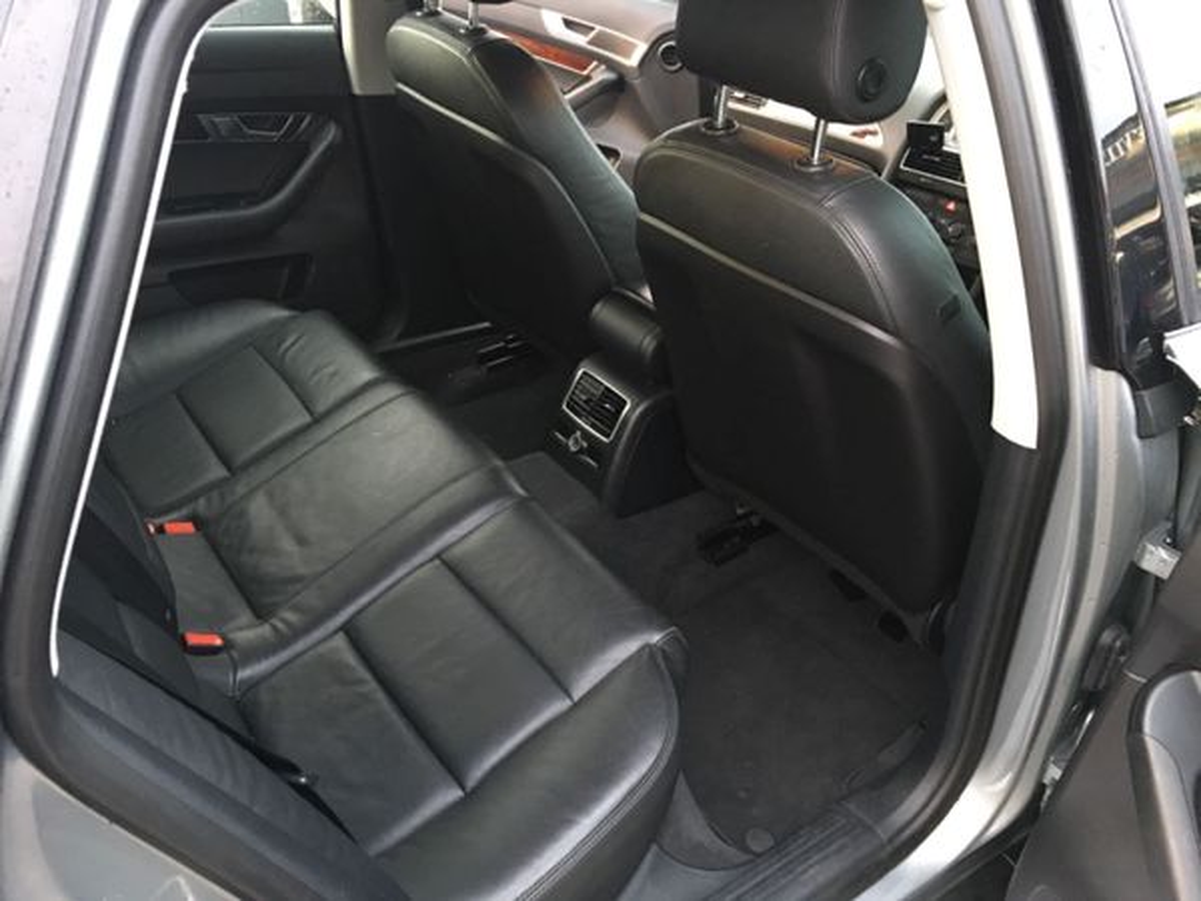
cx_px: 600
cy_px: 450
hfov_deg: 61.7
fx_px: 1006
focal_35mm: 29
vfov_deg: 48.2
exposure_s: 1/8
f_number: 2.2
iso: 125
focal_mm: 4.15
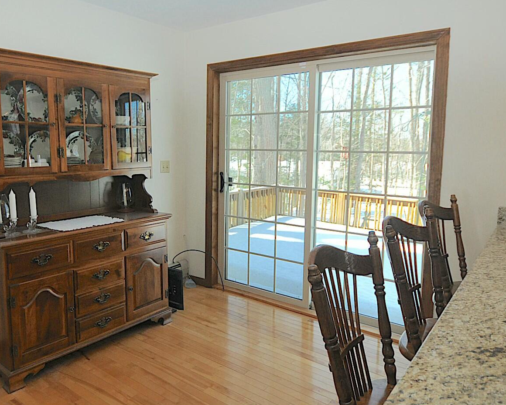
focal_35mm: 26
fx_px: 389
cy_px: 169
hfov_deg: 65.6
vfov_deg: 54.7
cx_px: 210
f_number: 3.5
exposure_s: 1/320
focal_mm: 10
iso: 400
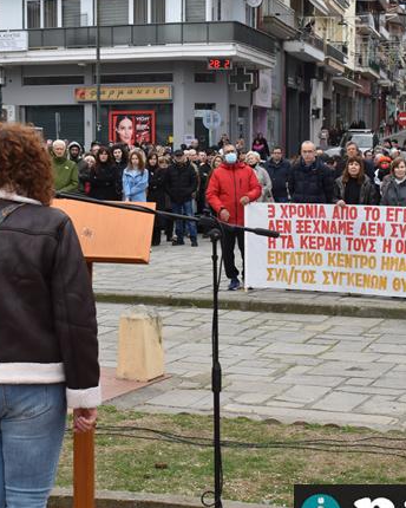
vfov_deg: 25.1
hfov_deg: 20.2
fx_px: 1140
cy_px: 266
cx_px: 229
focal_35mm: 76
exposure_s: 1/250
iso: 200
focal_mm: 29
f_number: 7.1
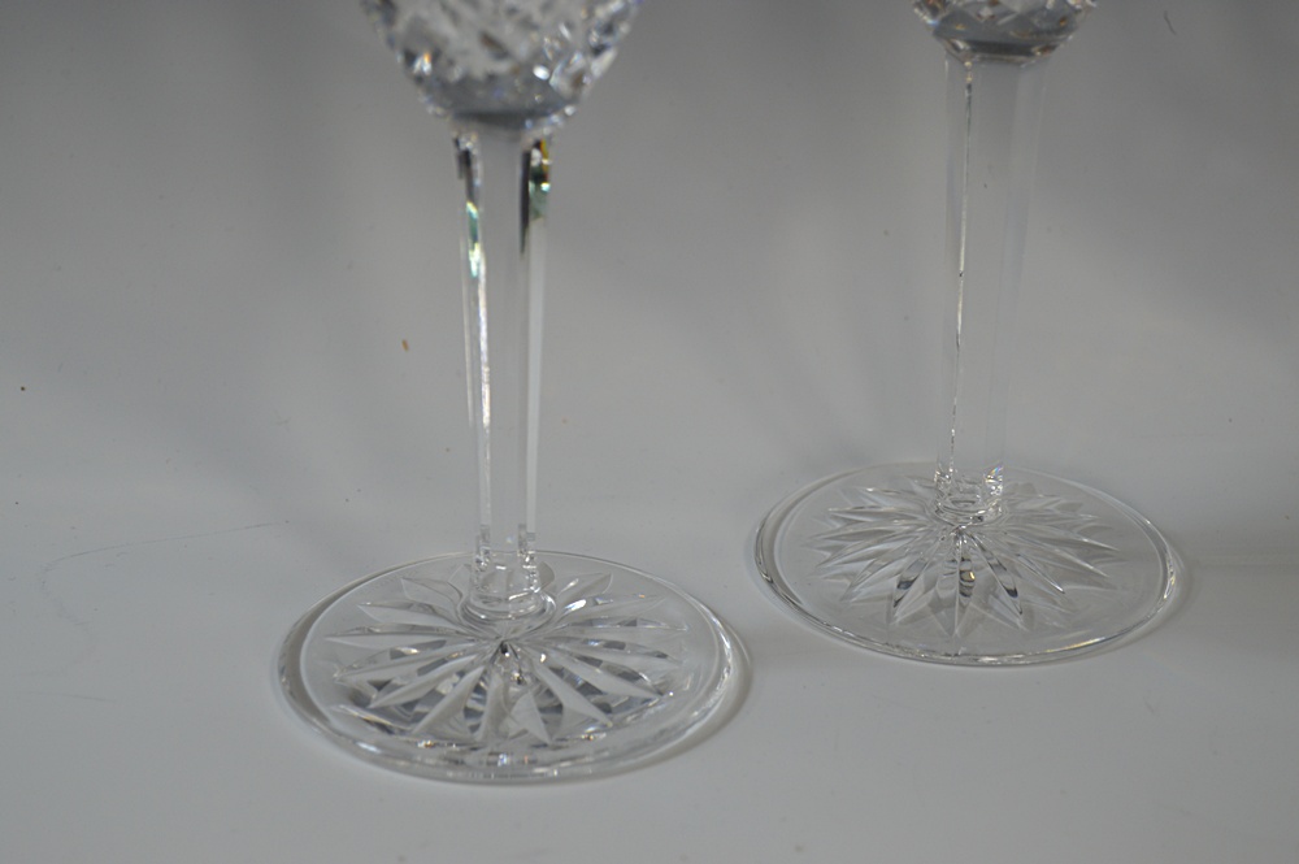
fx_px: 2974
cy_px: 432
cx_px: 650
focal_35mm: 82
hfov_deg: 24.6
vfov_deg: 16.5
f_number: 5.6
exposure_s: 1/125
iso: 280
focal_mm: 55
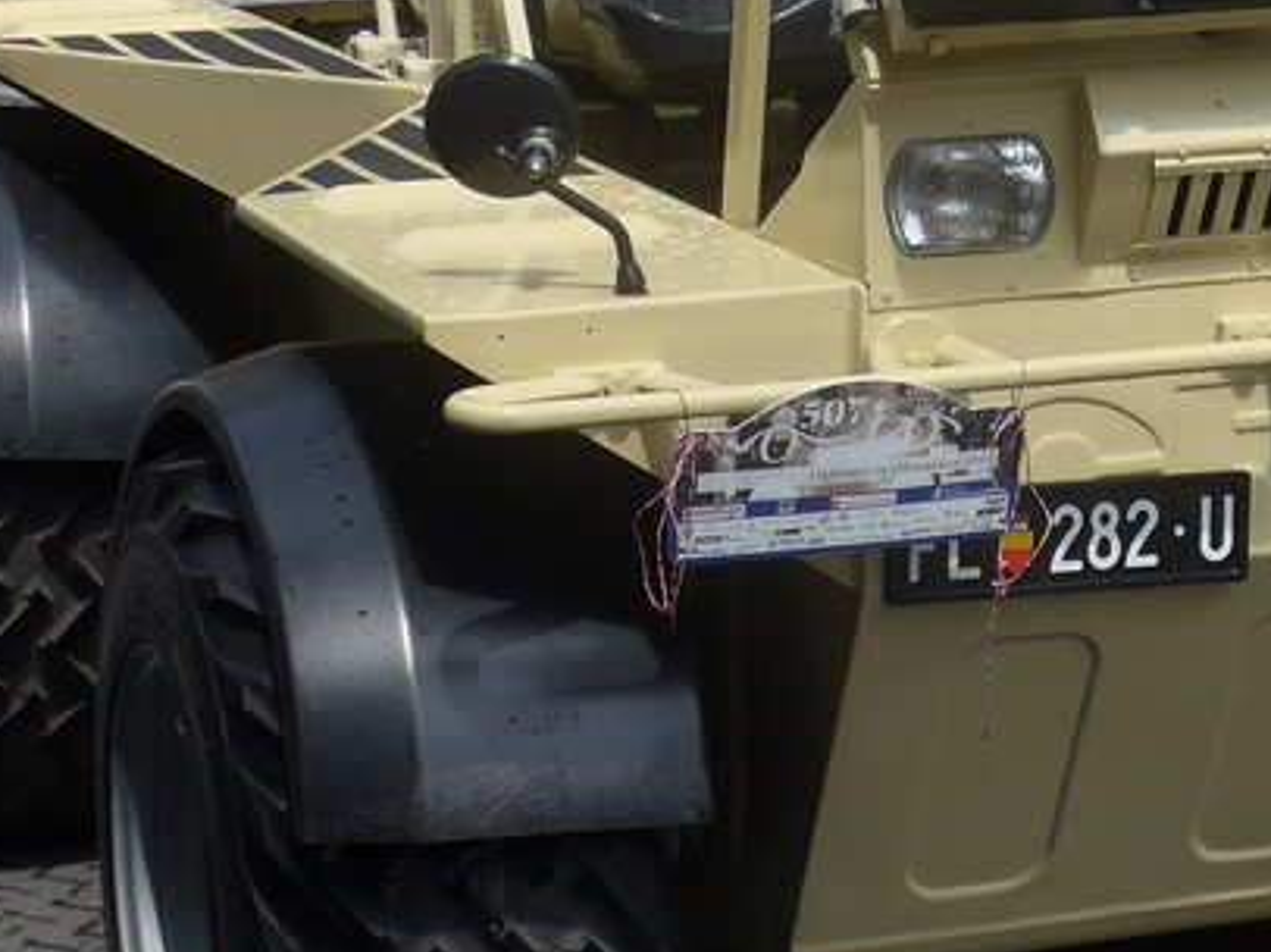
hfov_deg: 14.4
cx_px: 1155
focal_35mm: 136
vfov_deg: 10.8
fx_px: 4991
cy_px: 141
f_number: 3
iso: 80
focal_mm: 9.5
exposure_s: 1/1600
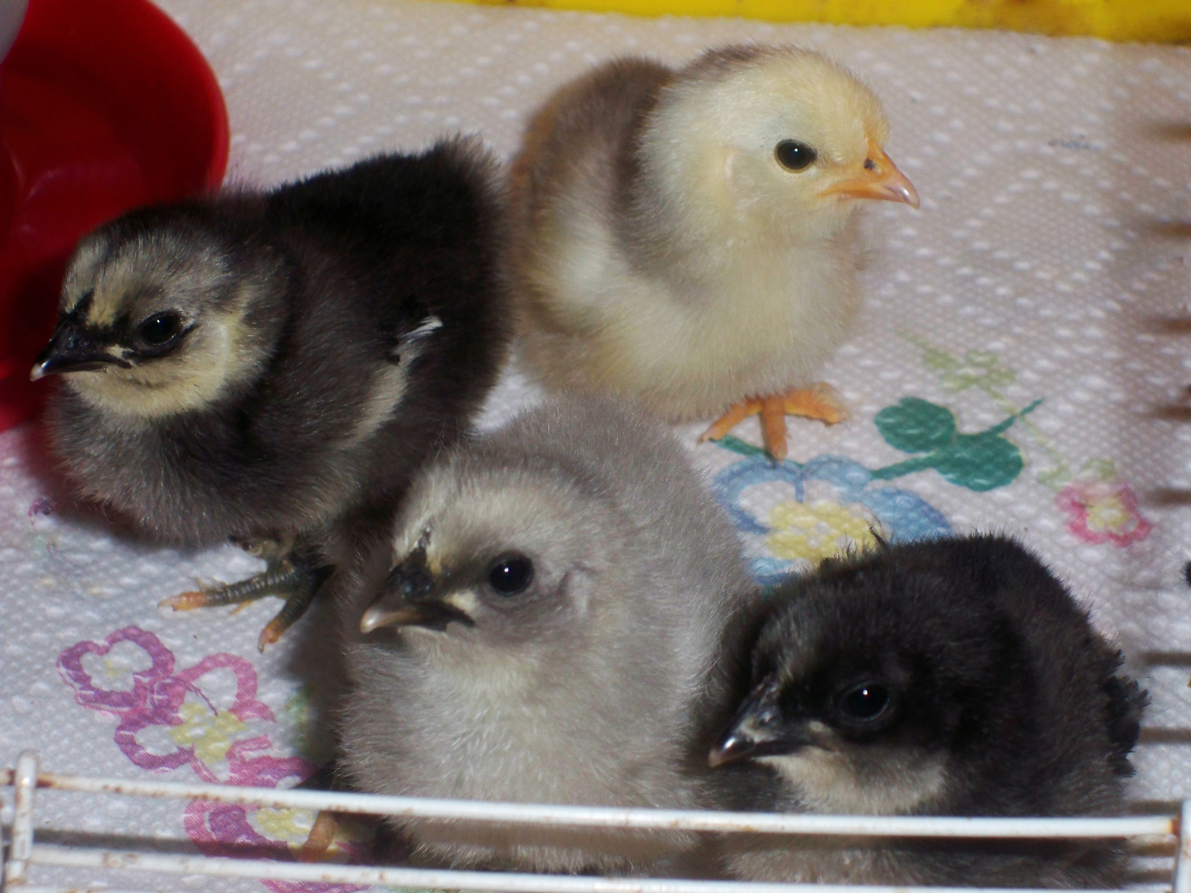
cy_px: 446
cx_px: 596
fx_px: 3613
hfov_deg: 18.7
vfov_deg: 14.1
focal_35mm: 105
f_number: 5.7
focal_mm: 18.8
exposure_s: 1/100
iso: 200
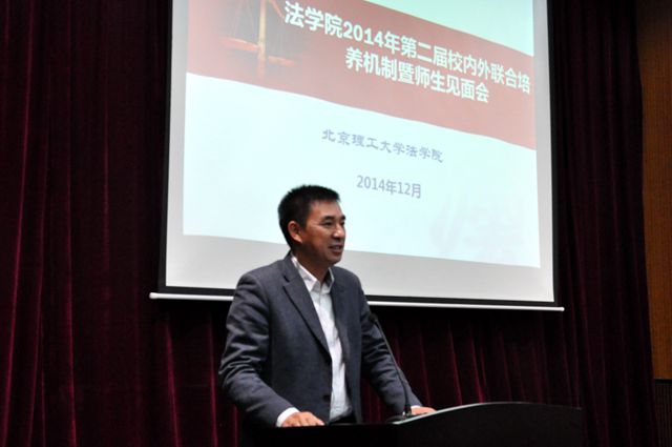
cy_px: 224
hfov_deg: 49.6
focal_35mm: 39
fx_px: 727
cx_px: 336
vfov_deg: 34.1
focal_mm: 26
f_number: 5.6
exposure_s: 1/125
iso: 2500
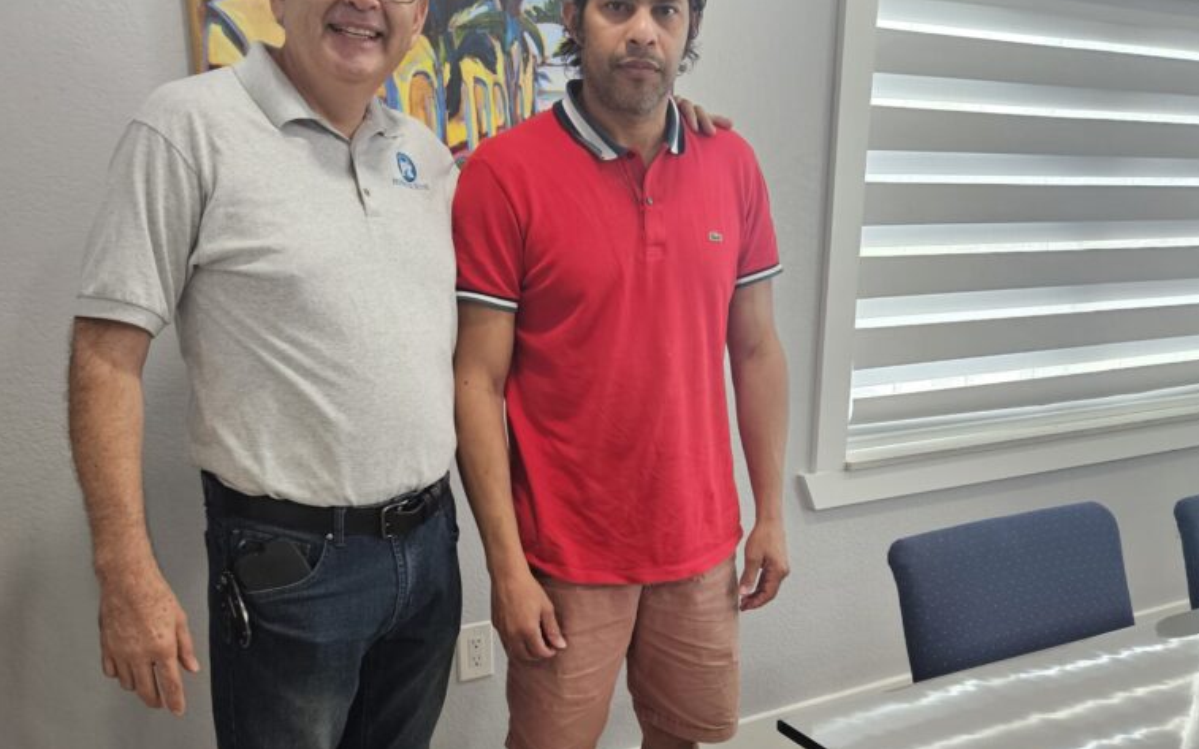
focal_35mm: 33
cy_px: 492
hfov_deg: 58.1
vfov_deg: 37.9
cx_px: 602
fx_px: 1078
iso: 250
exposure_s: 1/120
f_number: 1.8
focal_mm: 5.4
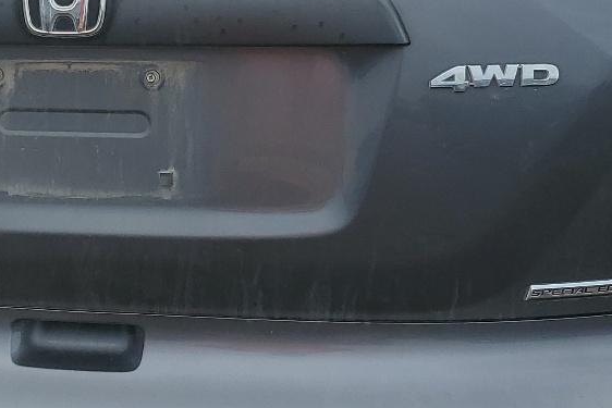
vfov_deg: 17.7
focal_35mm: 77
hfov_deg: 26.0
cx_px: 150
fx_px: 1309
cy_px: 131
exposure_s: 1/1250
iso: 50
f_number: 1.5
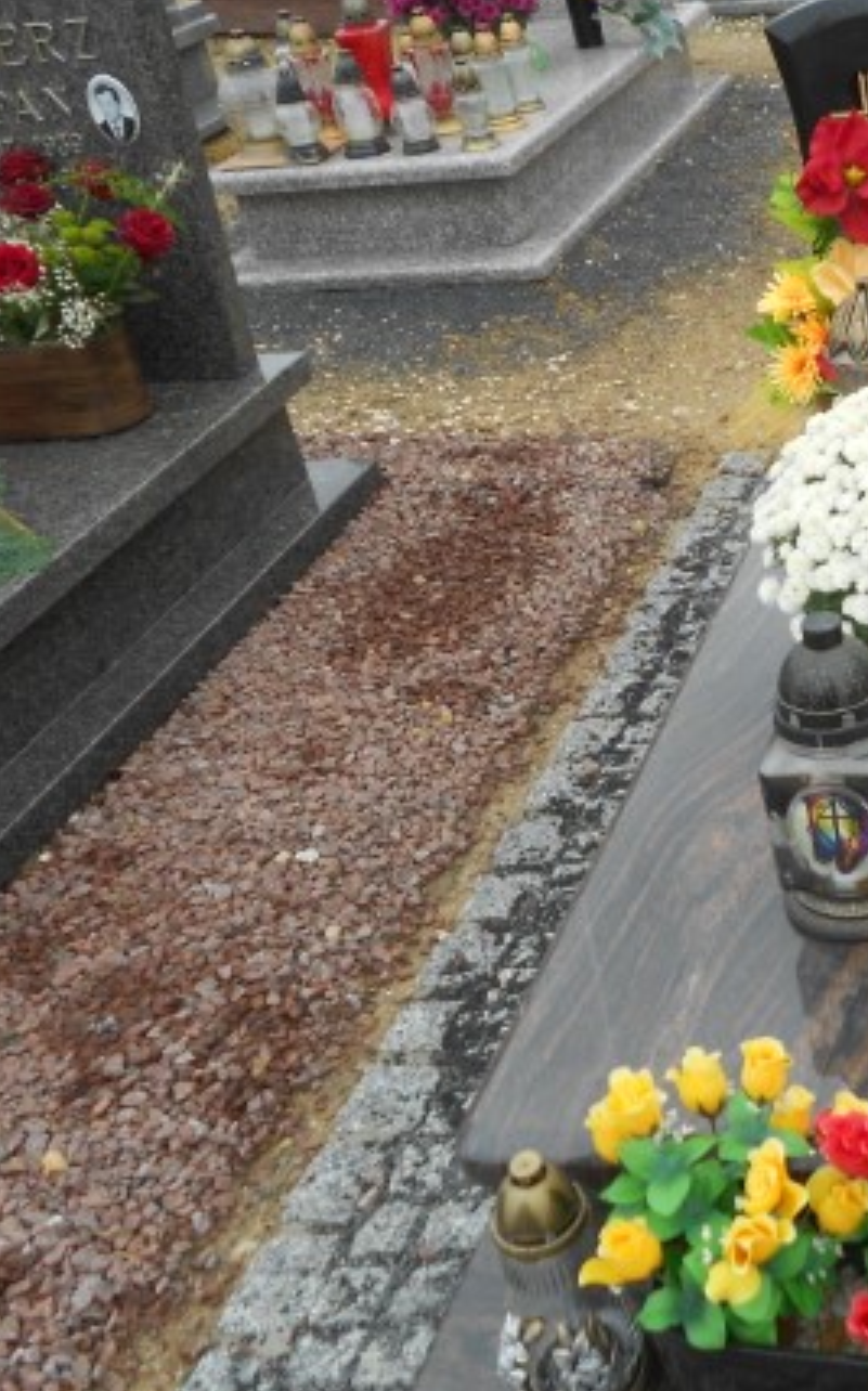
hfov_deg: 25.7
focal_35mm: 46
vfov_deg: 43.5
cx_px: 972
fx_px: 1743
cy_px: 640
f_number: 3.4
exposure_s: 1/100
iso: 80
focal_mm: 5.1
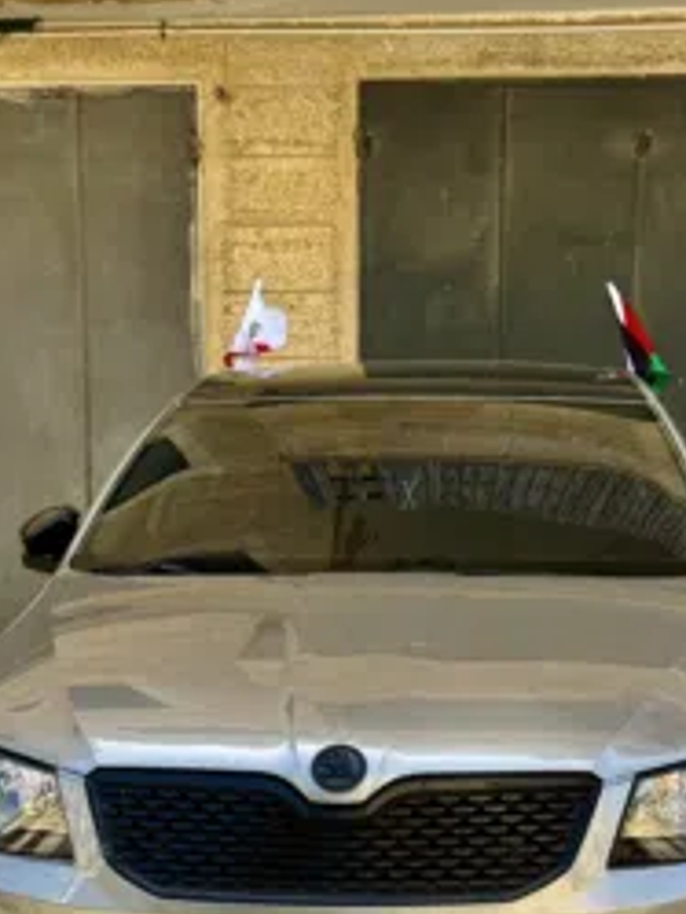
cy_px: 686
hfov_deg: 19.2
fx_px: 2033
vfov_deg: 25.0
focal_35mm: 77
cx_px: 374
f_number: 1.78
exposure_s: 1/1222
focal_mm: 6.76
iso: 80
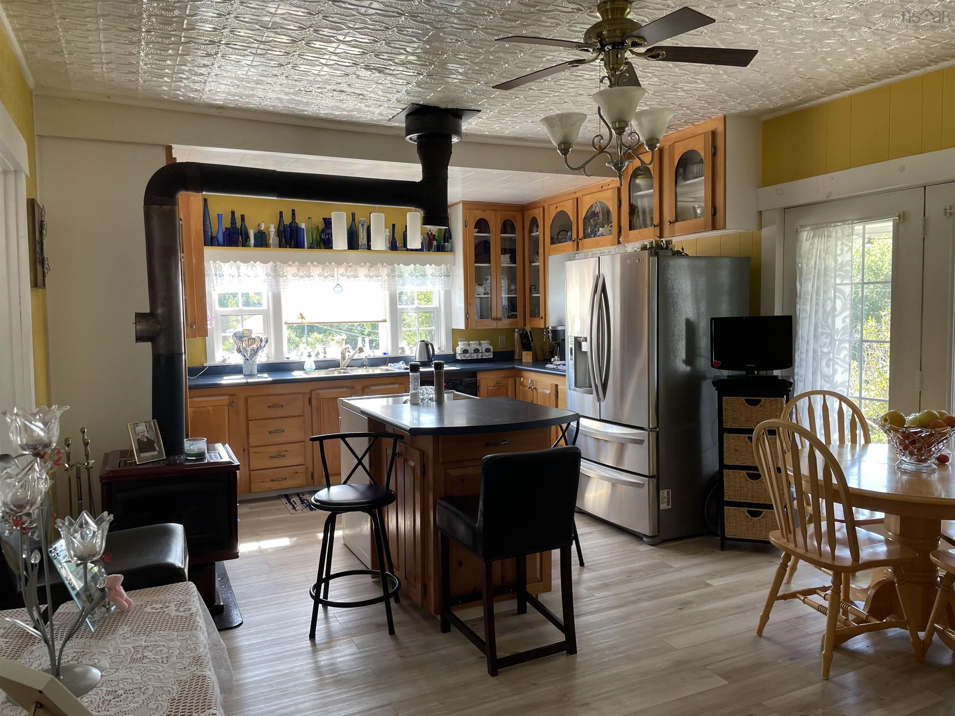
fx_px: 717
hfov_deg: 67.3
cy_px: 358
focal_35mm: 26
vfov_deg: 53.1
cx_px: 478
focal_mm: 4.2
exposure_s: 1/121
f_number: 1.6
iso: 64
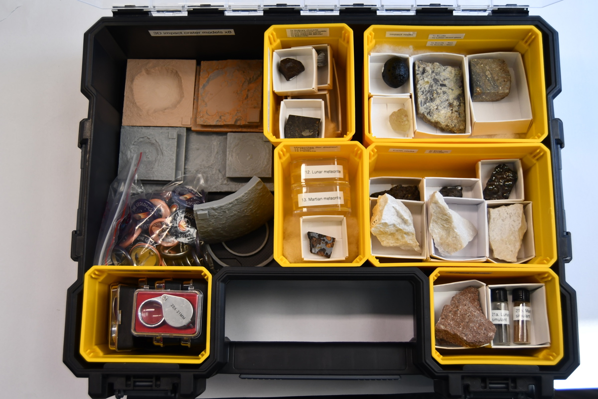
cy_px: 200
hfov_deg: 49.6
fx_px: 648
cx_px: 299
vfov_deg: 34.2
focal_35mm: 39
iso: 450
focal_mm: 26
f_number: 4
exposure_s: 1/250
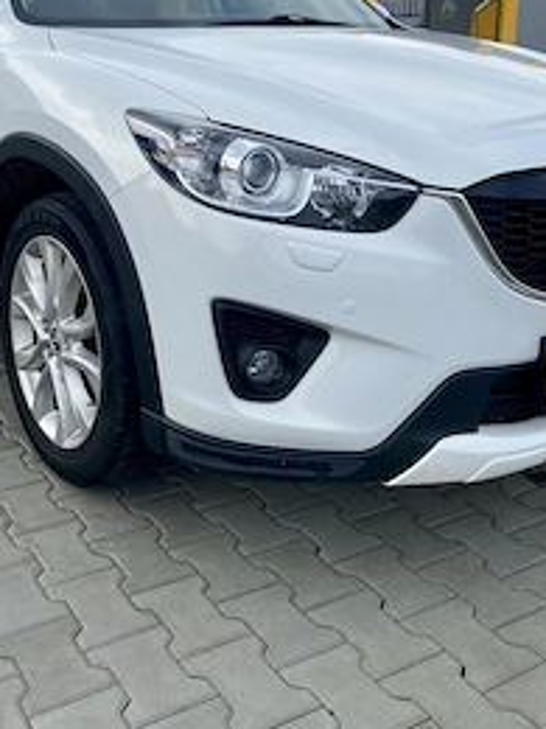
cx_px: 148
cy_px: 196
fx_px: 841
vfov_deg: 45.4
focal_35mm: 40
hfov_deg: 35.3
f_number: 1.8
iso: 32
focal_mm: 4.25
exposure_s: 1/2625
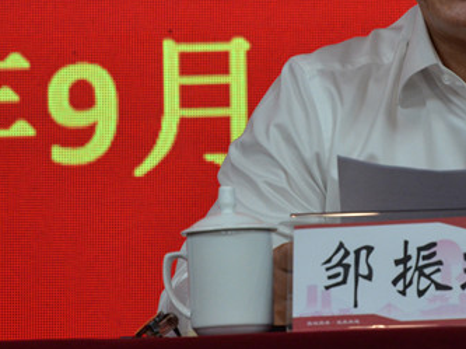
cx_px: 389
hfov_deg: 6.7
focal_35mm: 294
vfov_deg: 5.0
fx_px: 3956
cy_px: -2
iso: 1250
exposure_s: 1/125
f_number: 5.6
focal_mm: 85
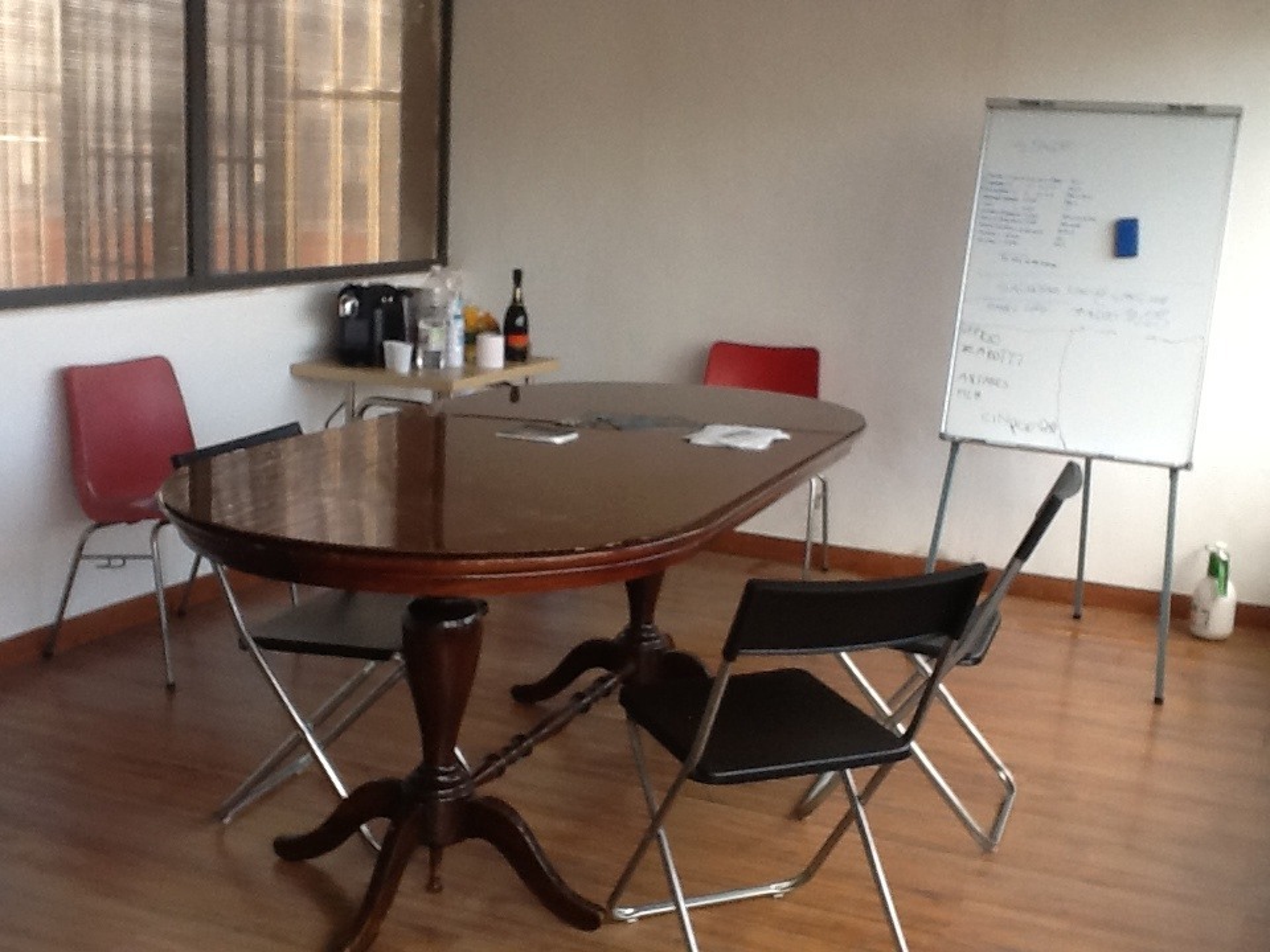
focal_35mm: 44
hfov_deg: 42.9
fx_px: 1614
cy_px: 476
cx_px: 635
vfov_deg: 32.9
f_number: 2.4
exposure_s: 1/60
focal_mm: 2.03
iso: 50
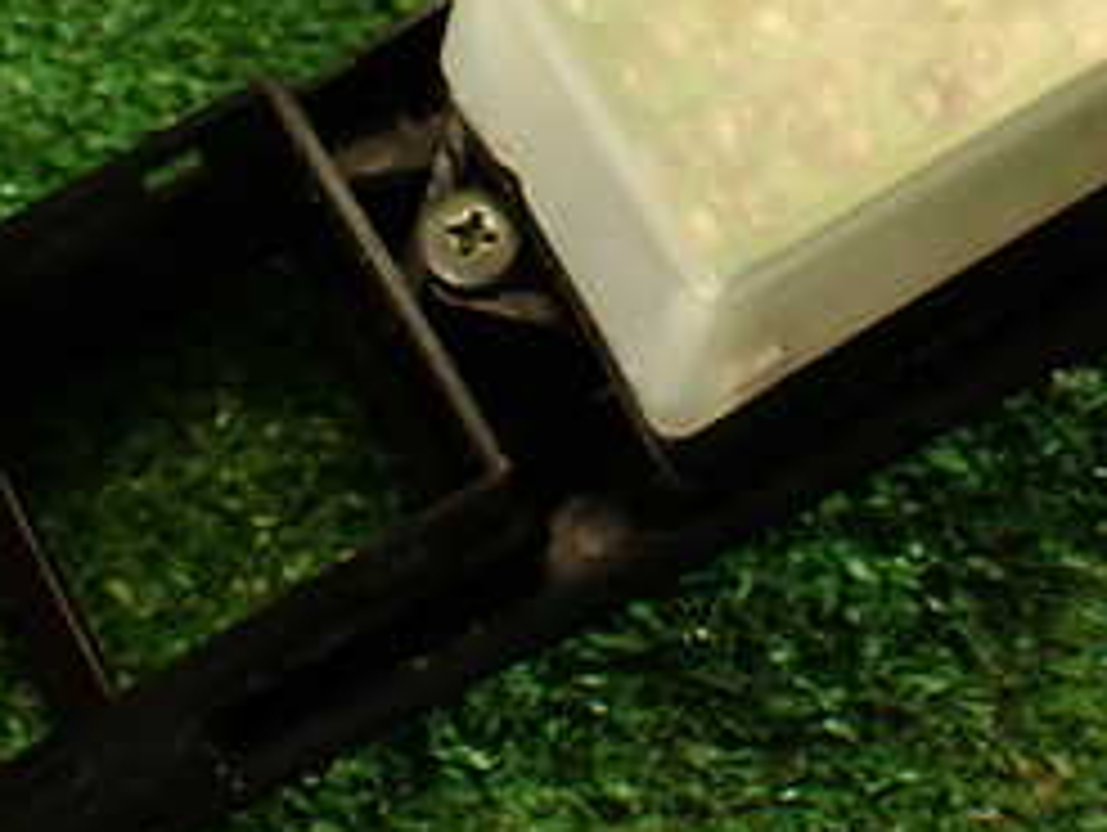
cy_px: 99
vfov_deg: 18.6
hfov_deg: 24.9
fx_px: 2497
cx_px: 734
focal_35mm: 78
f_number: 2.4
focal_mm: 5.79
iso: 200
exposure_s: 1/50
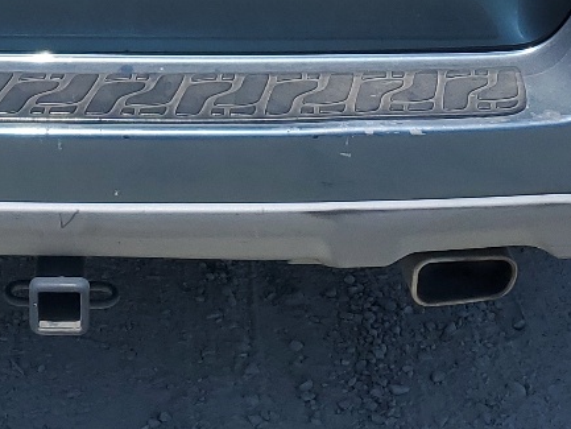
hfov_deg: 20.0
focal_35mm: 96
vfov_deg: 14.3
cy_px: -234
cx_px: 51
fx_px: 1584
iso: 50
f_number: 1.5
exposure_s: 1/3333
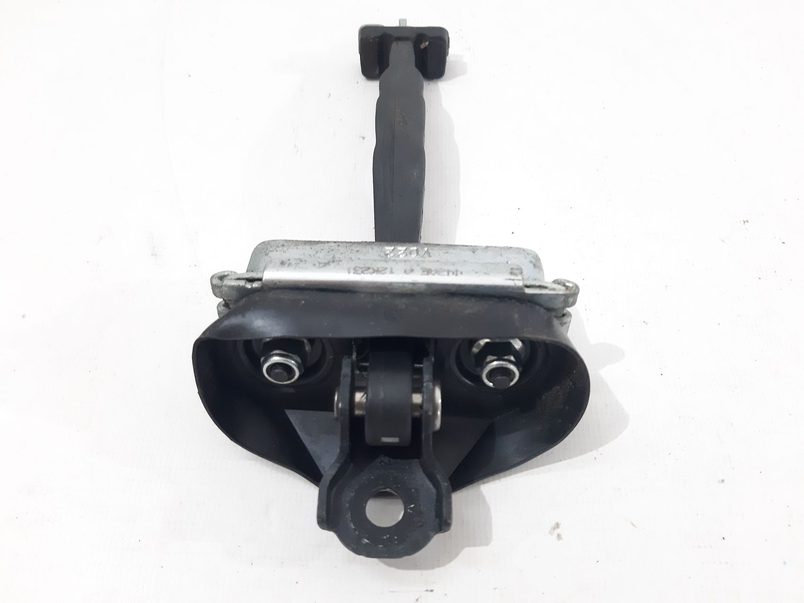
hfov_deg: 65.3
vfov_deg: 51.3
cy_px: 302
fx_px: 627
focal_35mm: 27
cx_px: 402
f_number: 1.7
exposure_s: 1/50
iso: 320
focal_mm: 3.93
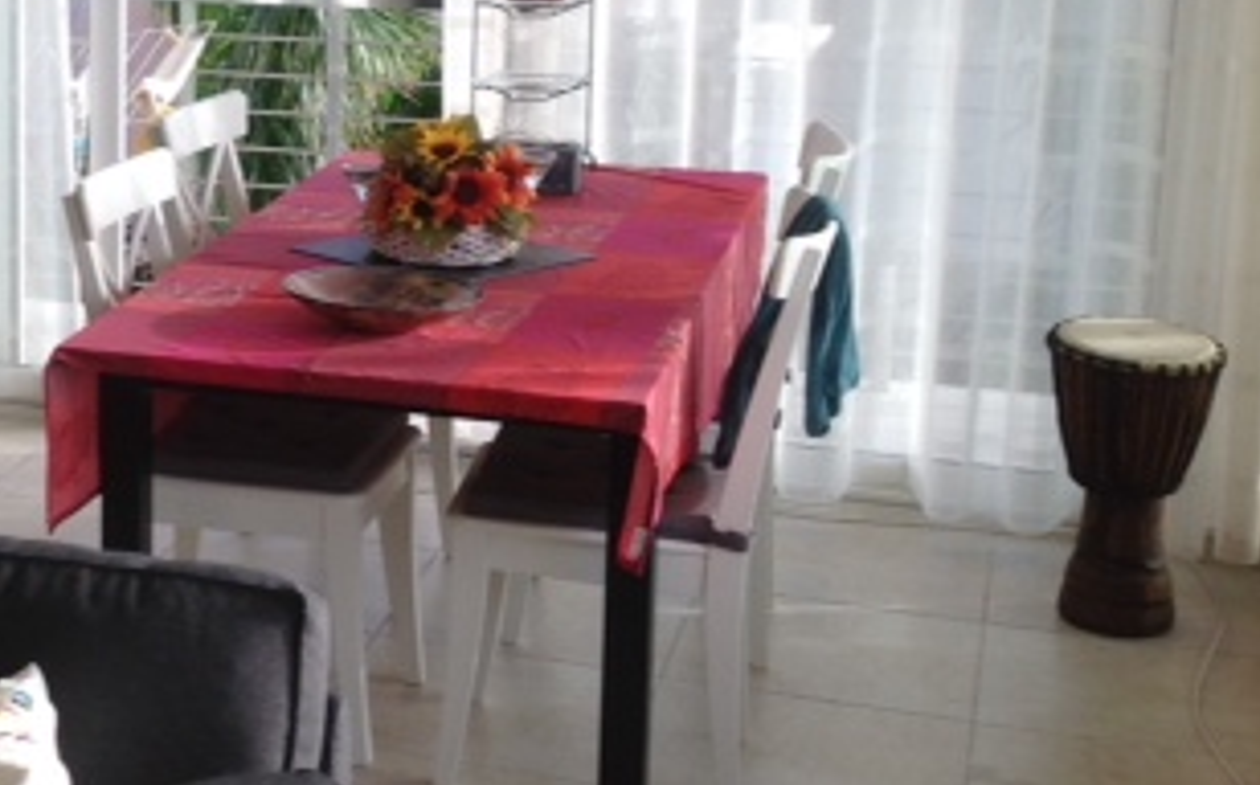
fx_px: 2642
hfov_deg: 25.4
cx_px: -33
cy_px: 200
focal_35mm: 77
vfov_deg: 16.8
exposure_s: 1/332
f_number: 2.4
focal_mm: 4.28
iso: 80
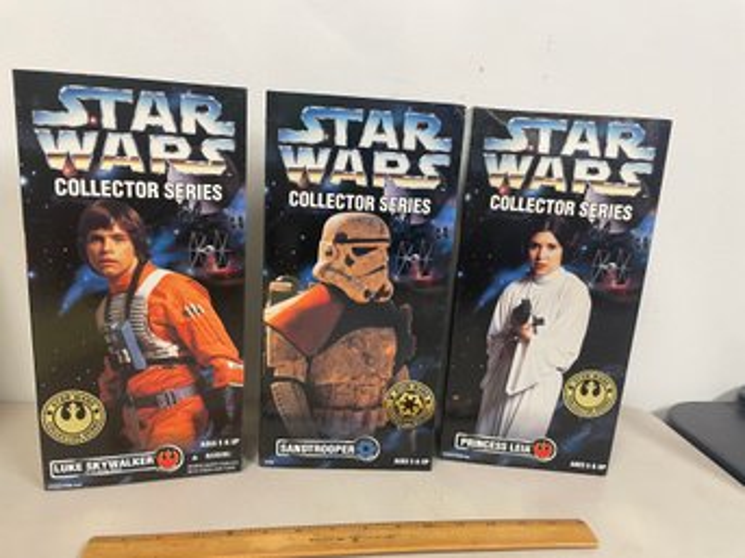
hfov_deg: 67.3
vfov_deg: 53.0
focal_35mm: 26
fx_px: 559
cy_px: 279
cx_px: 372
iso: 160
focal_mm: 4.2
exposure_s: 1/60
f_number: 1.6
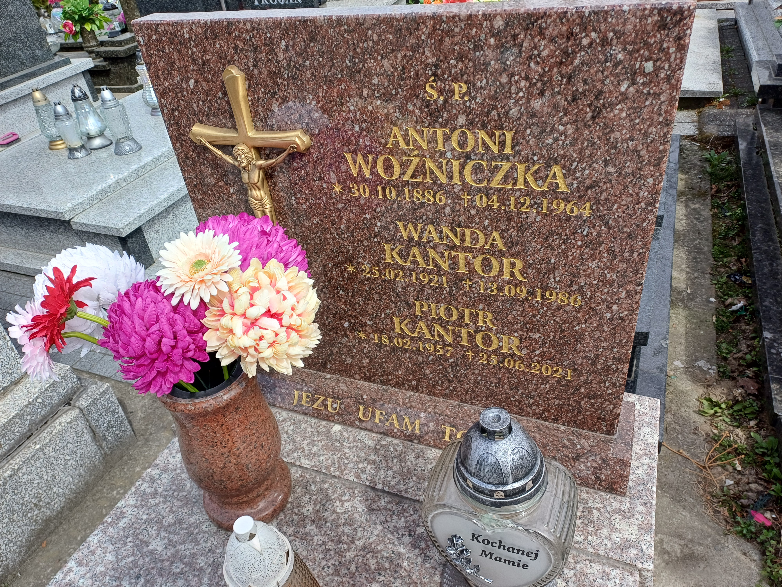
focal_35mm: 25
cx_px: 391
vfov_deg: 54.9
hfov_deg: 69.4
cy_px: 294
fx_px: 565
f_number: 1.8
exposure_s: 1/837
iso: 50
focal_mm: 4.65
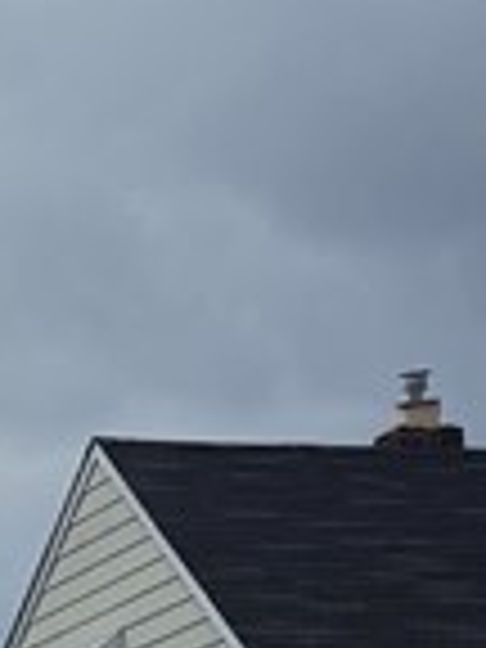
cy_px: 1480
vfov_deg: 10.2
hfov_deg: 7.3
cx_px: -1179
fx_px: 3201
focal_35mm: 171
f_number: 1.78
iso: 100
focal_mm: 6.76
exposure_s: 1/7353
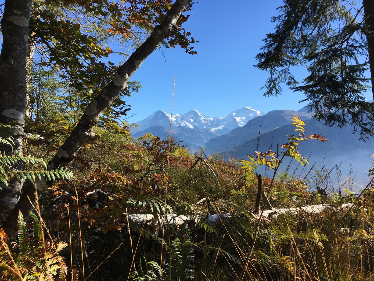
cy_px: 140
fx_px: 313
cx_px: 187
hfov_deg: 61.7
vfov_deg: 48.2
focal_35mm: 29
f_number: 2.2
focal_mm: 4.15
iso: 25
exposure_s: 1/1241
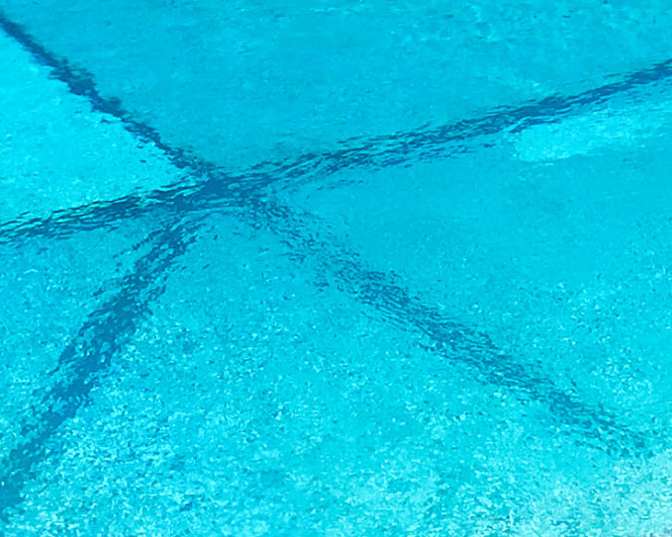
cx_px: 655
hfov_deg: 15.2
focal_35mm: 125
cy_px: -383
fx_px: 2486
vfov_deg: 11.6
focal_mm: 4.15
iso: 32
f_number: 2.2
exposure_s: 1/2475
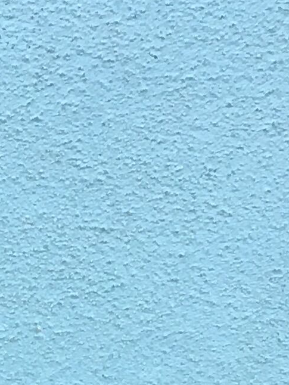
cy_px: 884
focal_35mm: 181
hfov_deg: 7.9
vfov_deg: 9.8
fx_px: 2014
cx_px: -254
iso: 40
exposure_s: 1/33
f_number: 2.2
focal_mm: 4.15
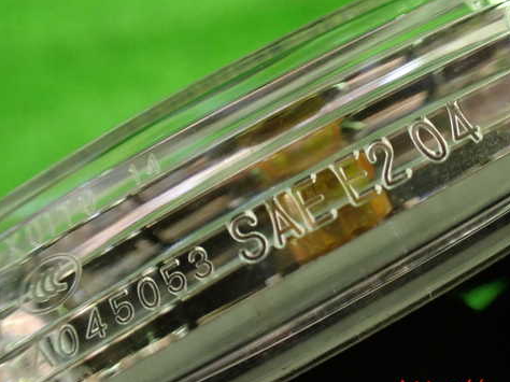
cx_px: 321
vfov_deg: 37.6
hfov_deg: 48.5
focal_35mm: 38
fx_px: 560
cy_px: 162
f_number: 2.3
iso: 800
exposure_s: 1/40
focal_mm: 5.4
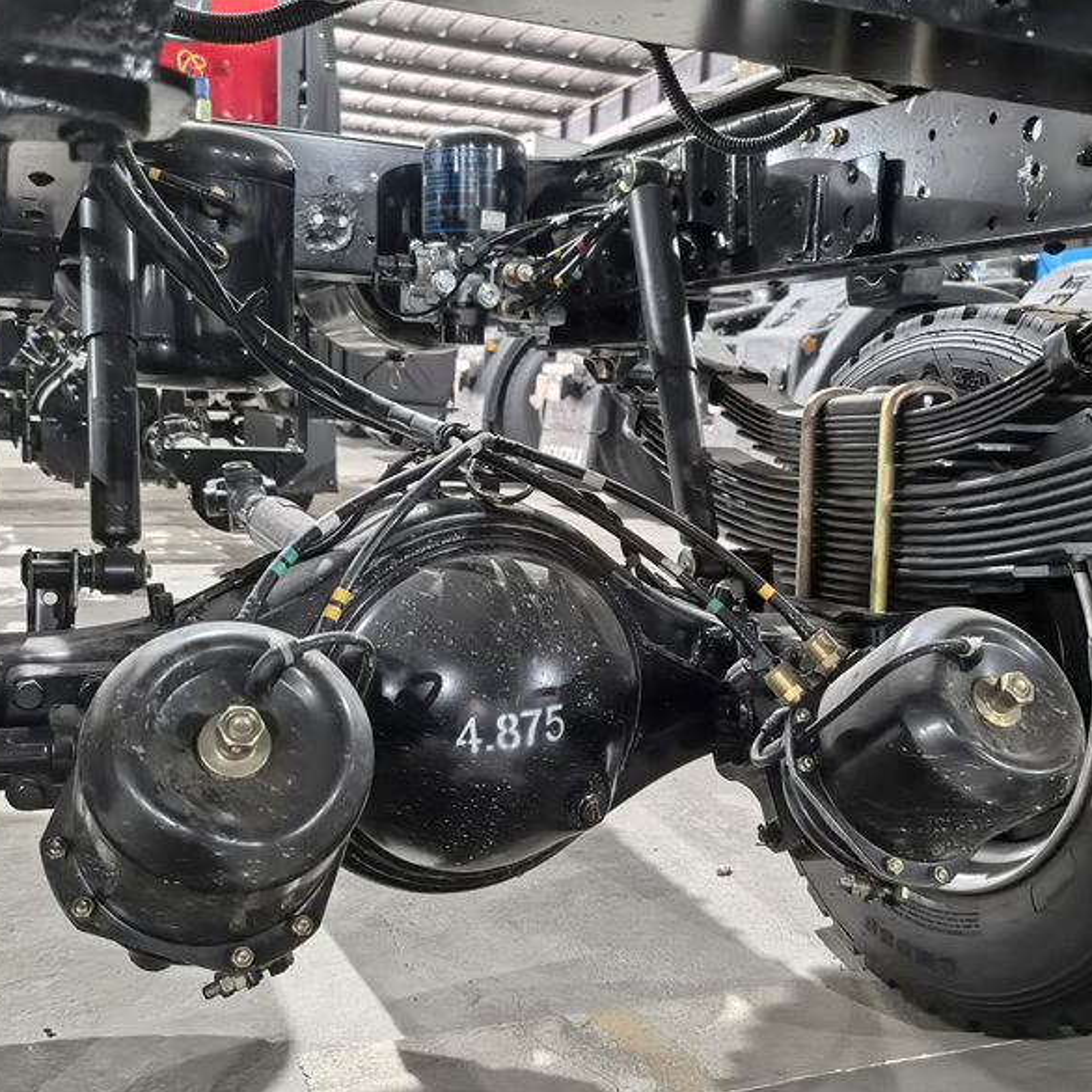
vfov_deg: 47.2
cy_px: 553
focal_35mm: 35
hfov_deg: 47.2
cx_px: 540
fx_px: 1249
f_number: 1.4
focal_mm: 5.75
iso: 800
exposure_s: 1/25
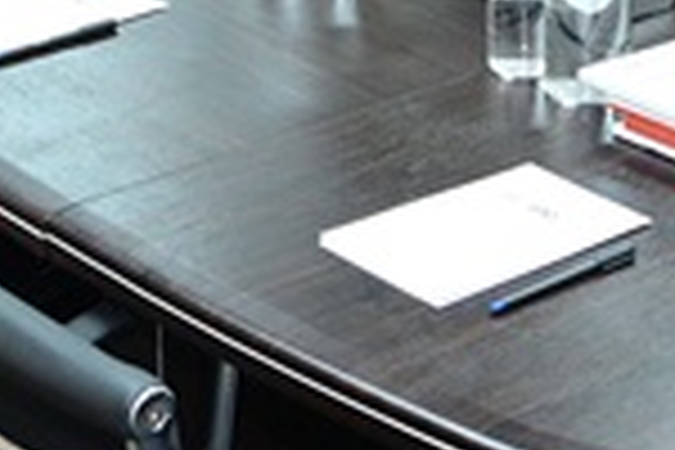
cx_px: 470
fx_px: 2700
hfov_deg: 14.2
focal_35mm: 144
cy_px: -243
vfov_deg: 9.3
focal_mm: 24
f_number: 5
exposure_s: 1/125
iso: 4000
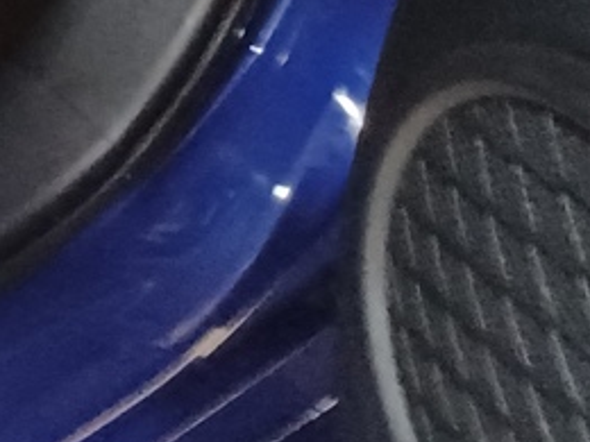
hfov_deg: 10.5
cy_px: -780
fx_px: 2625
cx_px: -946
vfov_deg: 8.4
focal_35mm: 154
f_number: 1.8
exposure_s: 1/25
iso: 800
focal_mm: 4.6
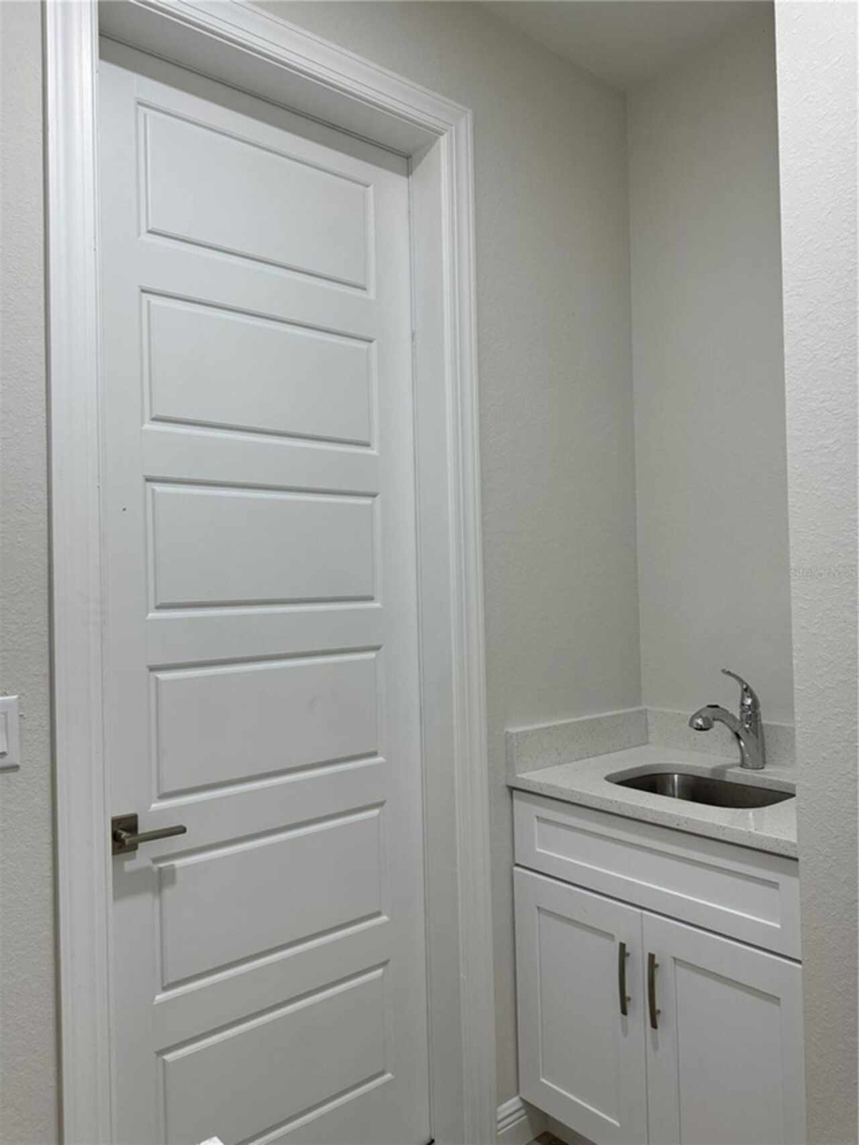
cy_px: 572
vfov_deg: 71.6
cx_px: 430
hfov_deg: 56.8
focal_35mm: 24
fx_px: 794
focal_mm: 6.76
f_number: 1.78
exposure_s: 1/120
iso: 160
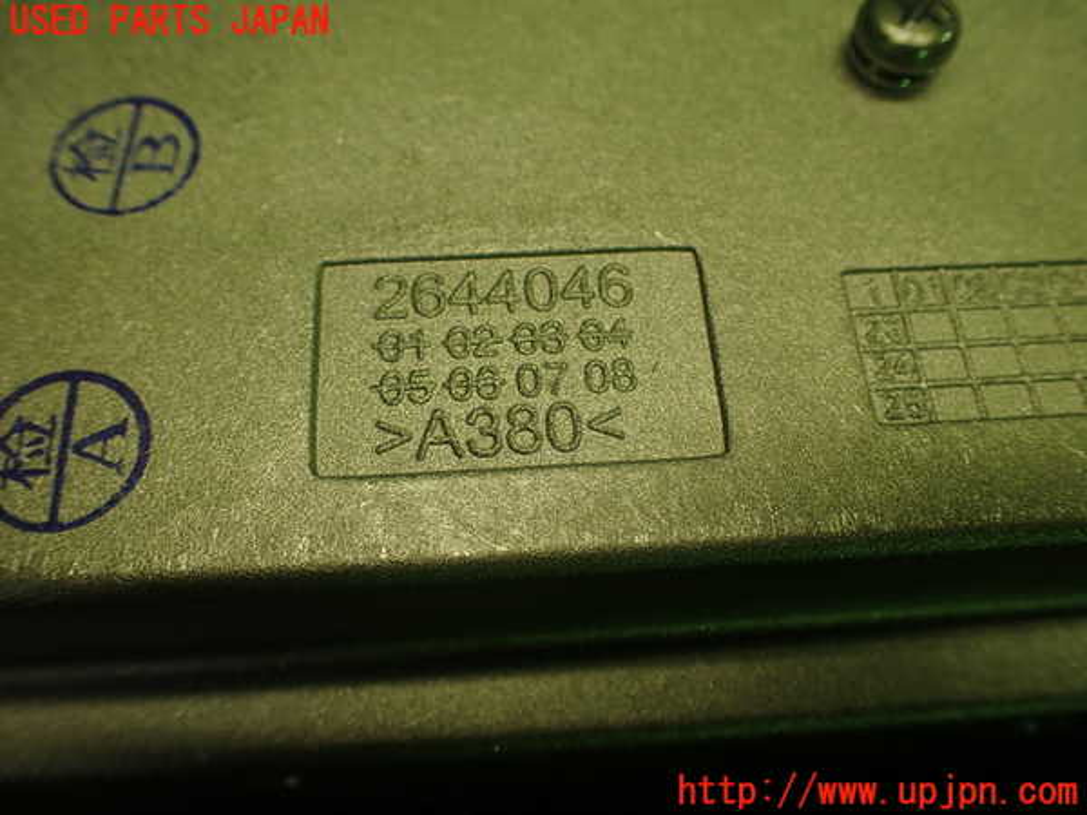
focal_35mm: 30
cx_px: 544
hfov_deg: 60.0
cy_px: 408
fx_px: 942
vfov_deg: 46.8
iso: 125
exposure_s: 1/125
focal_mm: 5.4
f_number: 2.3
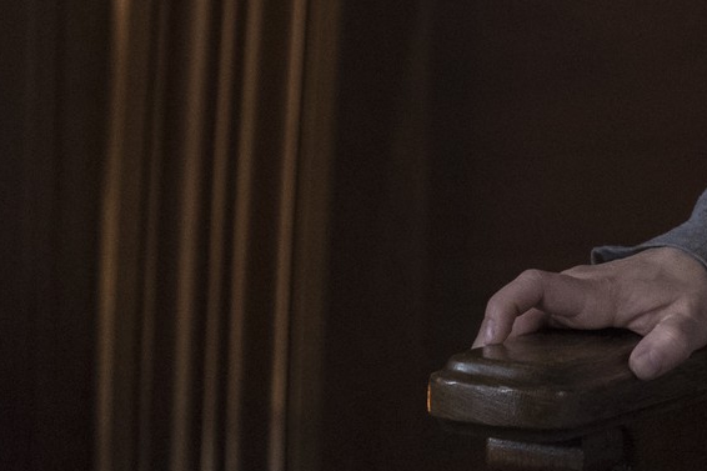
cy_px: -230
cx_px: 1108
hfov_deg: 3.7
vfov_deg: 2.5
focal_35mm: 550
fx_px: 10798
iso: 4000
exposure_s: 1/125
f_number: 3.2
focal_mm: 115
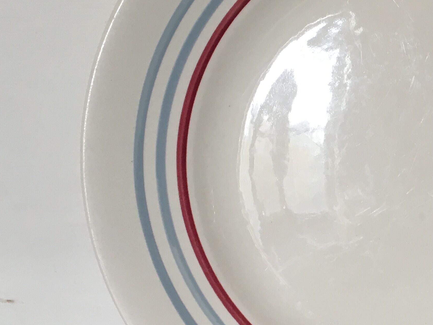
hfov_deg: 26.7
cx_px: 396
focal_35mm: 70
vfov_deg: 21.0
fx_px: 876
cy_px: 174
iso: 80
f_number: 2.2
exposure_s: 1/33
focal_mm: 4.15
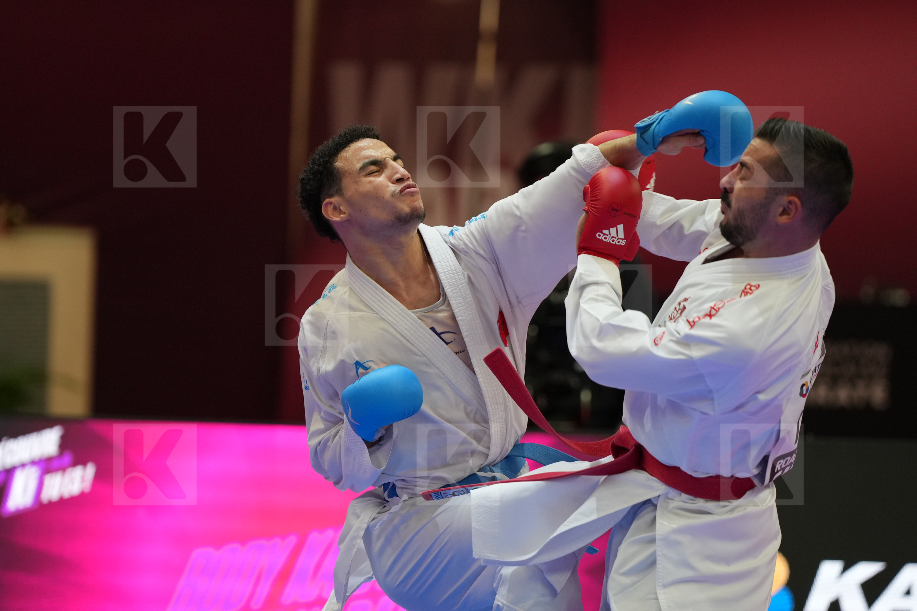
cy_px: 306
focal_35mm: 247
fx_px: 6290
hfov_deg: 8.3
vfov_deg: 5.6
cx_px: 458
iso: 1000
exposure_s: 1/1000
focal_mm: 165
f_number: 2.8
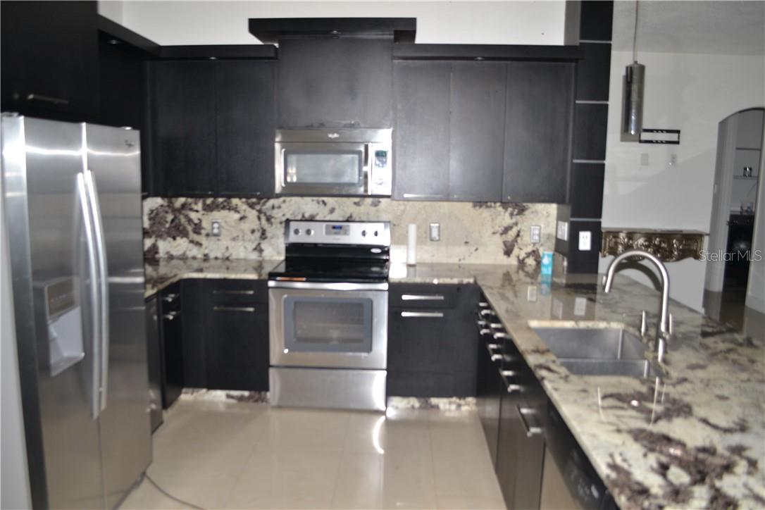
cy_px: 255
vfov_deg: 47.9
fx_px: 574
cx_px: 382
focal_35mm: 27
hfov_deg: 67.4
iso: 200
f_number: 3.5
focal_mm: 18
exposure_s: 1/100
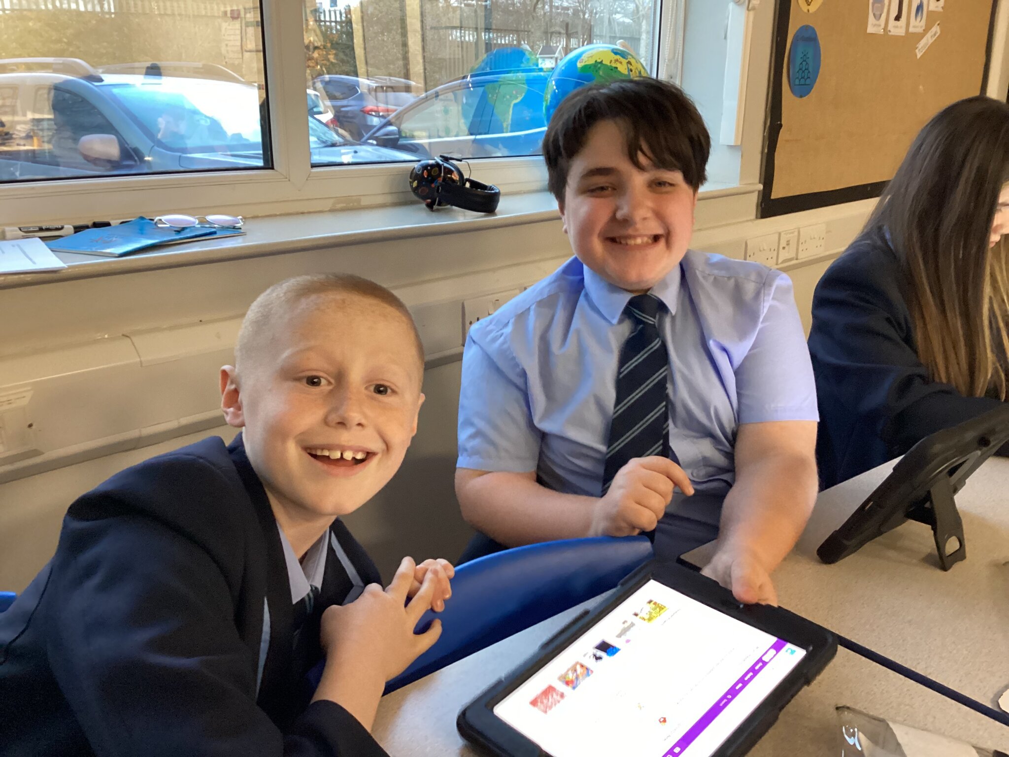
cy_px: 378
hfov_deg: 58.4
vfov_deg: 45.4
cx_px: 504
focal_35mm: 31
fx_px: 904
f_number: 2.4
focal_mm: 3.3
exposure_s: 1/33
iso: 400
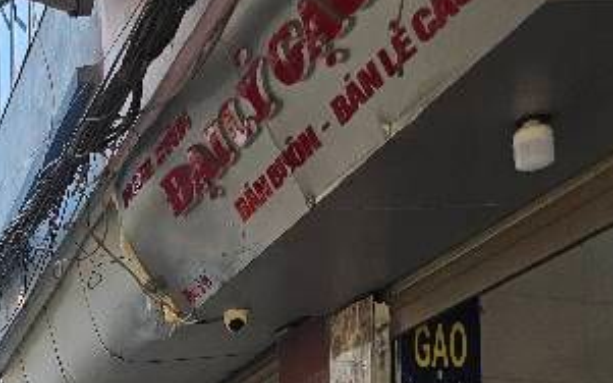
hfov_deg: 20.8
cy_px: 634
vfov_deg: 14.3
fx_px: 1386
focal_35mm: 83
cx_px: -332
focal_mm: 6.3
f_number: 1.7
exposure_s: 1/182
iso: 25
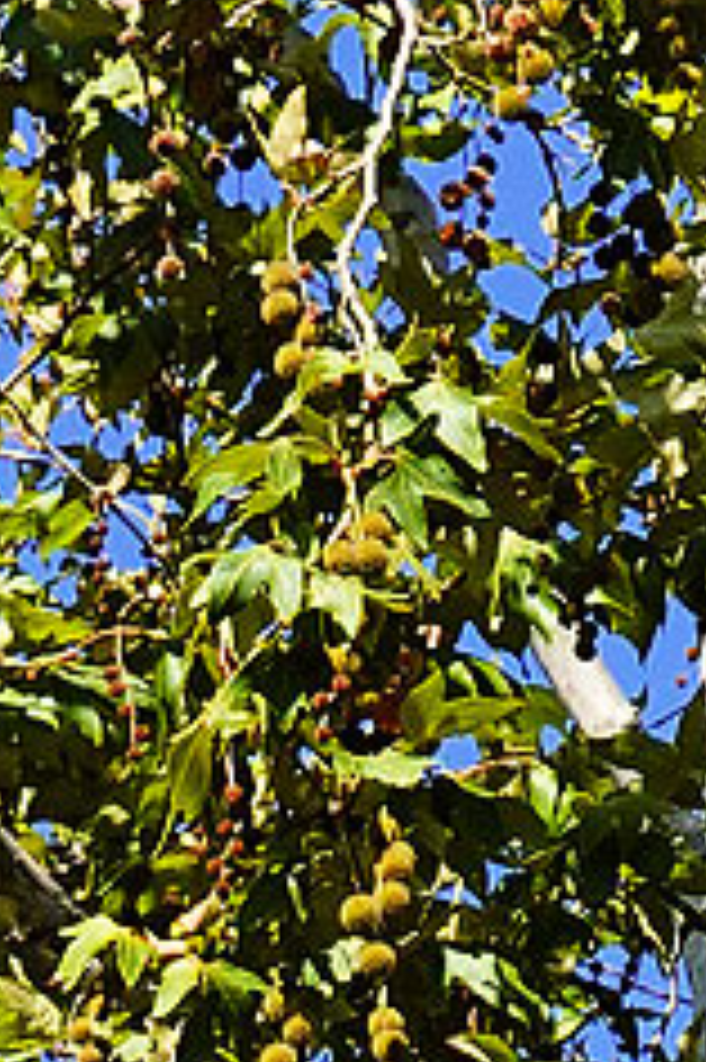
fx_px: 20031
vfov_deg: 3.0
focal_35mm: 680
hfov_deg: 2.0
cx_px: -908
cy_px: 3366
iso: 125
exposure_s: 1/640
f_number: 4
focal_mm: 32.7
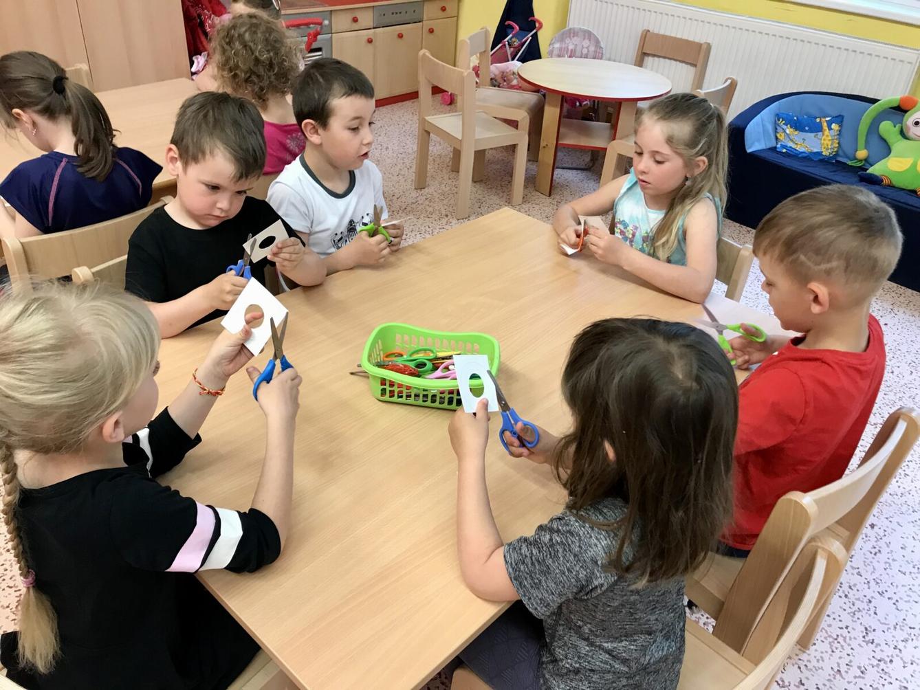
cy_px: 345
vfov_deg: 49.8
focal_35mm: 28
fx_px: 744
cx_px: 460
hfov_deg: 63.4
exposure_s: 1/20
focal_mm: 3.99
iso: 40
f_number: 1.8
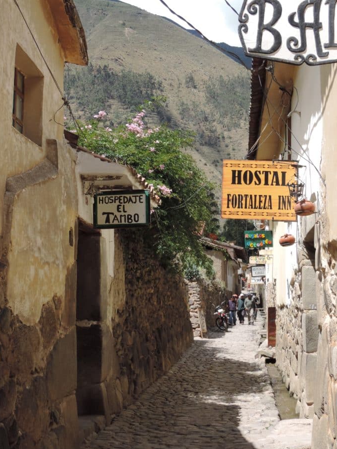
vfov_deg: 32.7
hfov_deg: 24.8
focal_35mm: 59
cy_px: 201
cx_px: 194
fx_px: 765
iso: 80
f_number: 3.6
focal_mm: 8.9
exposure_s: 1/500
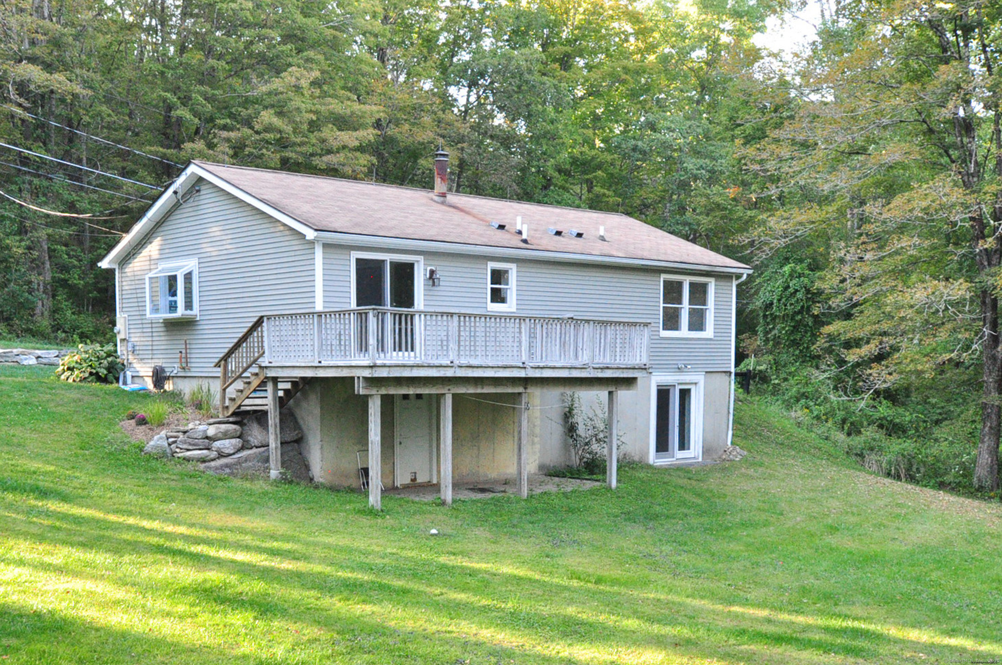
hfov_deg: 62.0
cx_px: 501
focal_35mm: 30
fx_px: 834
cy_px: 332
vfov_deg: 43.5
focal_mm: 20
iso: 2000
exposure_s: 1/125
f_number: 8
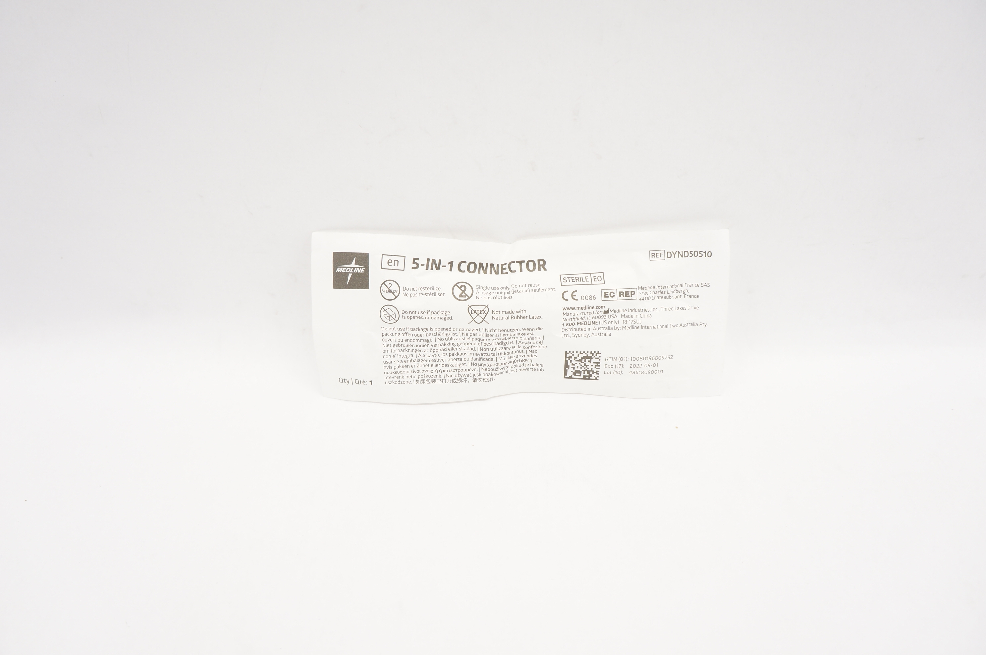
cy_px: 328
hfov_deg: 67.4
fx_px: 739
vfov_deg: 47.8
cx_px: 493
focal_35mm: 27
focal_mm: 18
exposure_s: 1/60
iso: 400
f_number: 5.6
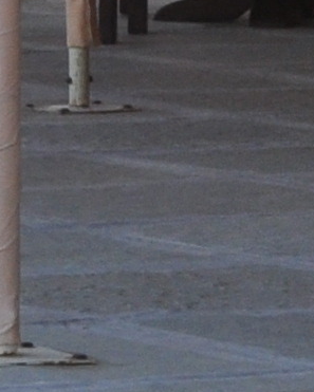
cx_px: 1548
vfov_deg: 3.7
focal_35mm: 520
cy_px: -382
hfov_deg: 2.8
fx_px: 6038
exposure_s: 1/200
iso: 400
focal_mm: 32
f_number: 8
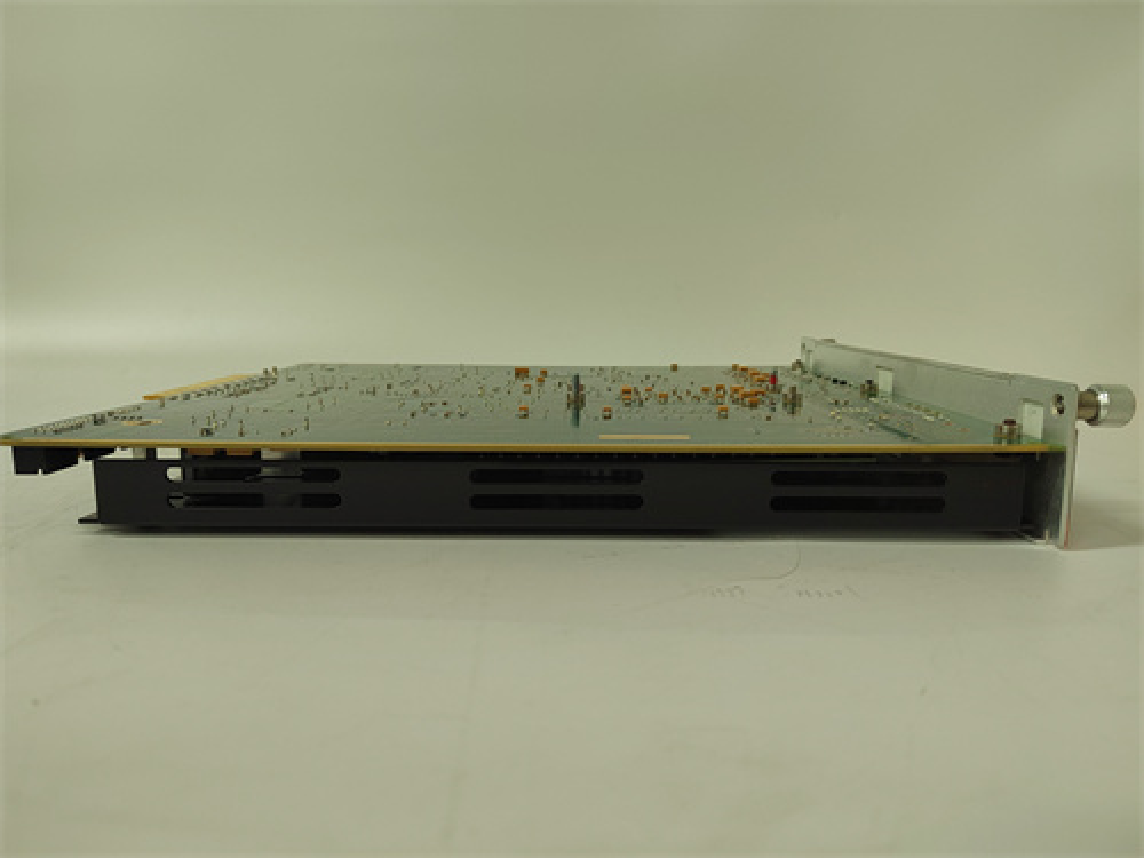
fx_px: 760
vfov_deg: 58.9
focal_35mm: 23
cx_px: 572
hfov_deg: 73.9
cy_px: 429
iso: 1831
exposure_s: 1/120
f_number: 1.9
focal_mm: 5.52
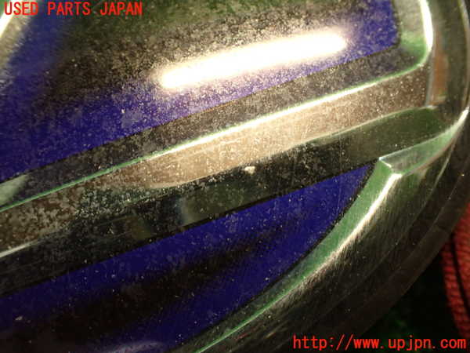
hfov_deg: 56.8
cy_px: 176
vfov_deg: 44.2
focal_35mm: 32
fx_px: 434
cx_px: 235
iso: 500
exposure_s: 1/30
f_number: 2.4
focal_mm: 5.79
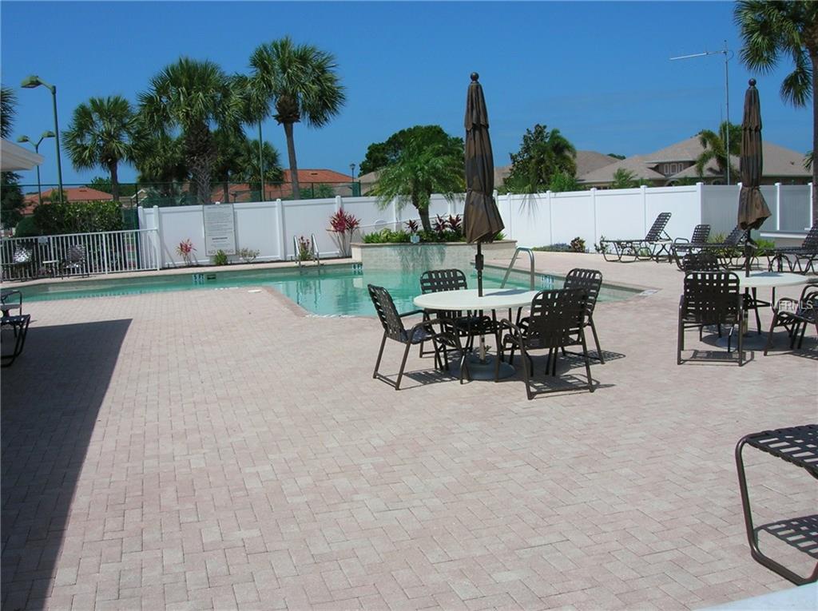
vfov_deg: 41.7
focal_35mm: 34
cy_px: 306
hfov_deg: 54.0
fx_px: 802
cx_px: 409
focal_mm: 5.7
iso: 50
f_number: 4.9
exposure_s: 1/830
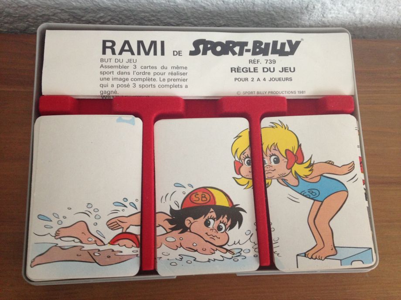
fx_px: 382
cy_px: 150
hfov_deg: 55.4
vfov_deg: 42.9
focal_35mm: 33
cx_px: 200
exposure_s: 1/20
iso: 160
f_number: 2.4
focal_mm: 4.12
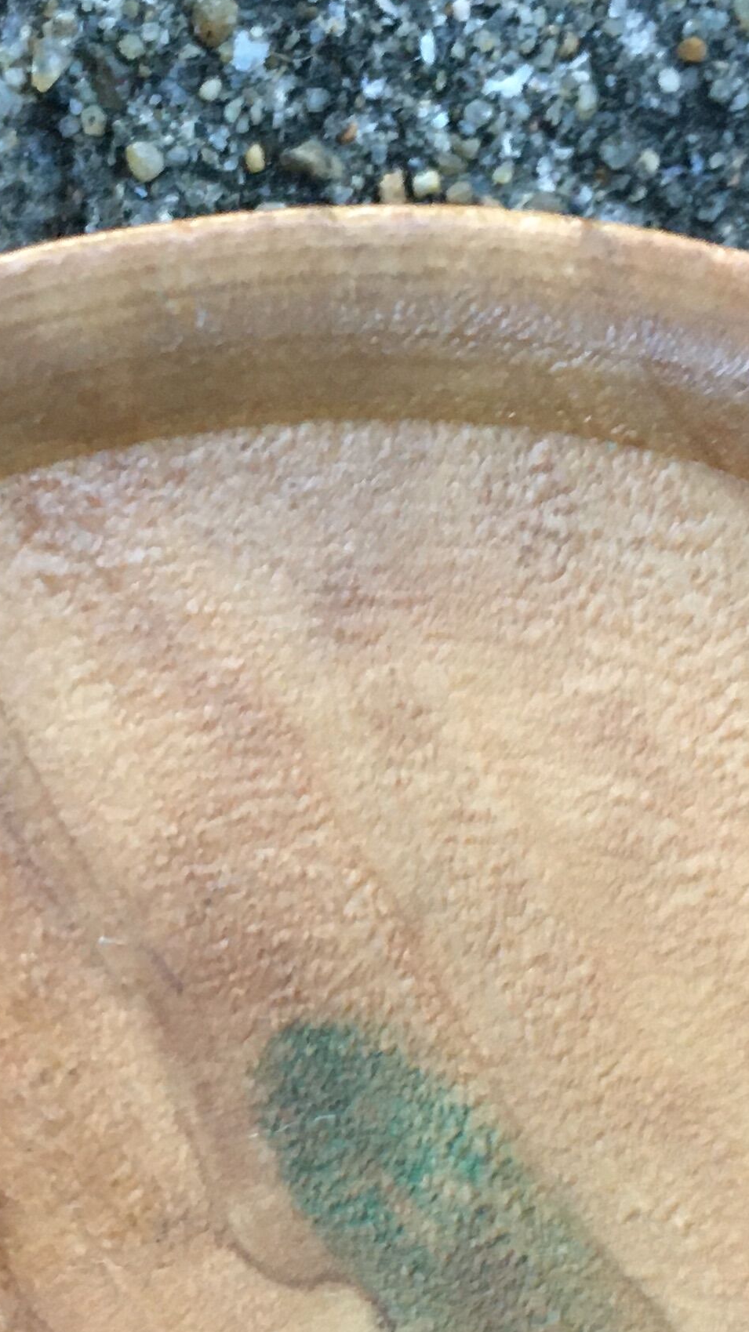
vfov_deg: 28.1
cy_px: 885
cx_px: 109
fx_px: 2650
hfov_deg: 15.9
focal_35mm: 75
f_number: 2.2
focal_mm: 4.15
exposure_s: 1/33
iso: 160
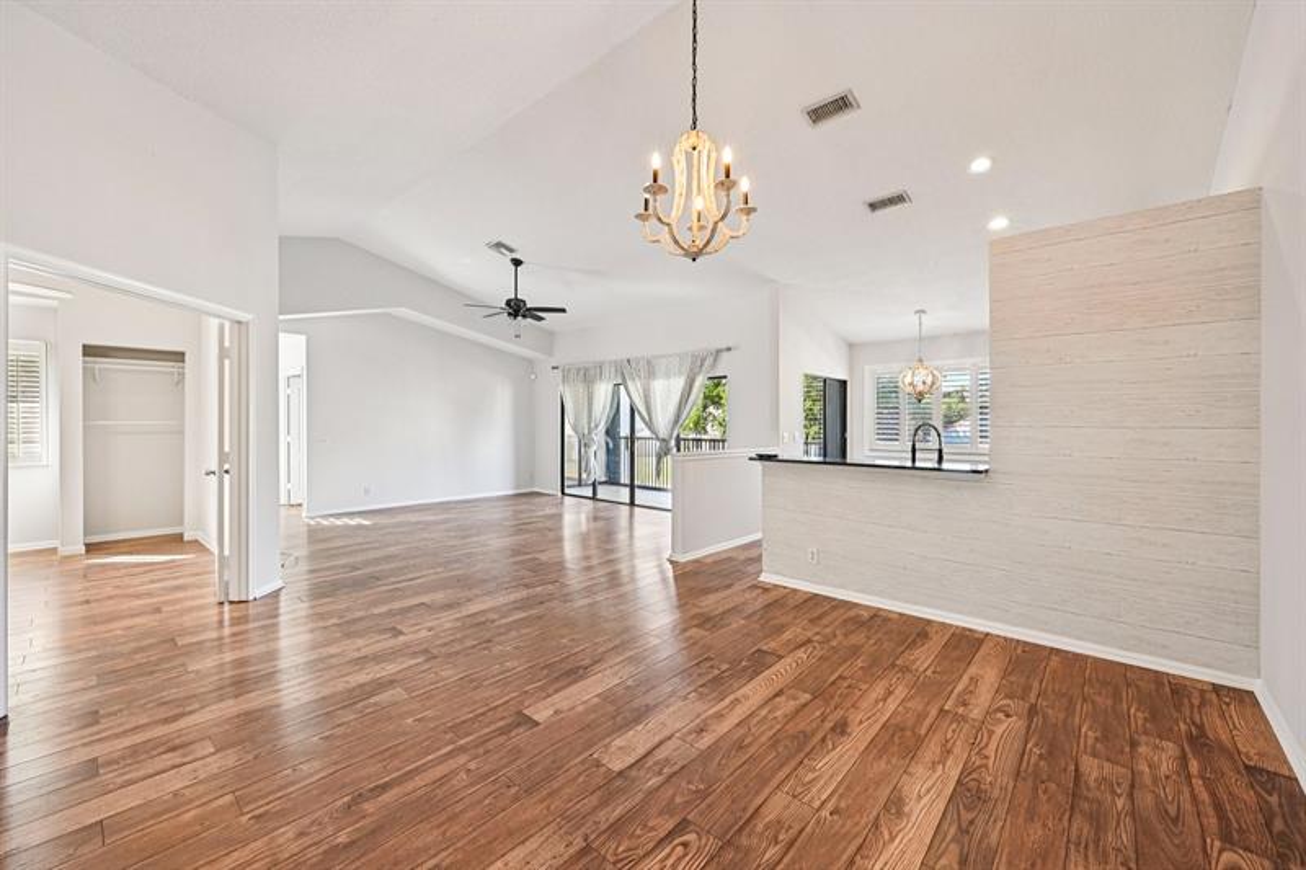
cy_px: 435
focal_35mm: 14
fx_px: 508
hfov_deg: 104.3
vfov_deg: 81.2
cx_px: 653
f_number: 8
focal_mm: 14
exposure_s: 1/60
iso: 1250
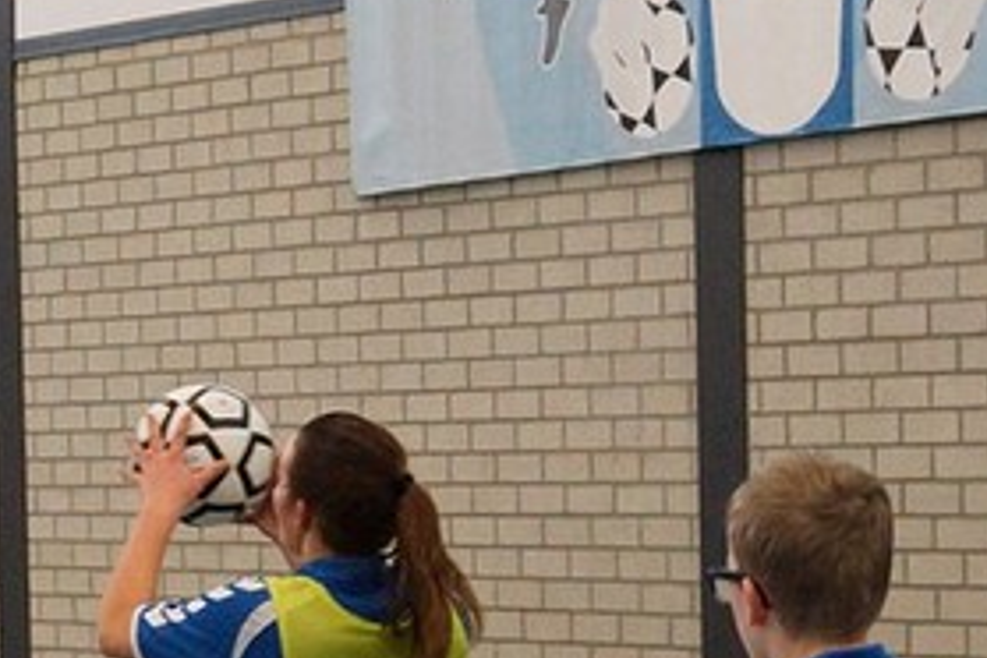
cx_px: -605
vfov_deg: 11.1
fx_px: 3317
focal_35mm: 121
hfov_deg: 15.3
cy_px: 815
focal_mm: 22
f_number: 3.2
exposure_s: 1/250
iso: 1250
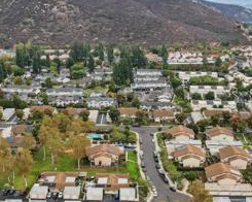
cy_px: 127
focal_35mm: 54
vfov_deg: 28.0
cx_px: 131
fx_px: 403
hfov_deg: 34.7
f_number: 2.8
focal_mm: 8.4
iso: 100
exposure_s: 1/800
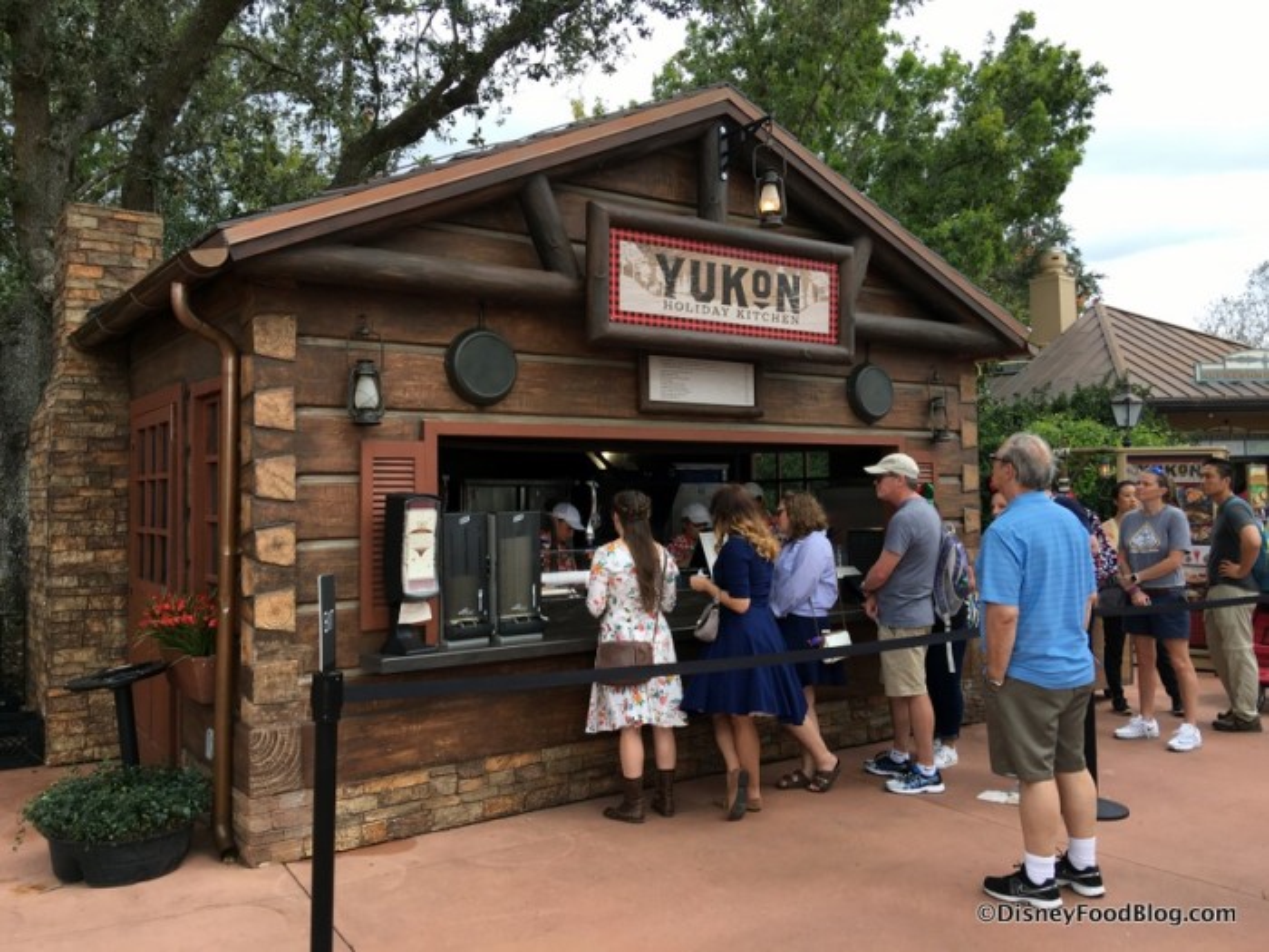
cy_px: 476
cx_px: 634
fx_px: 1063
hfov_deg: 61.7
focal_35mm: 29
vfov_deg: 48.2
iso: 25
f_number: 2.2
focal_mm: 4.15
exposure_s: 1/286
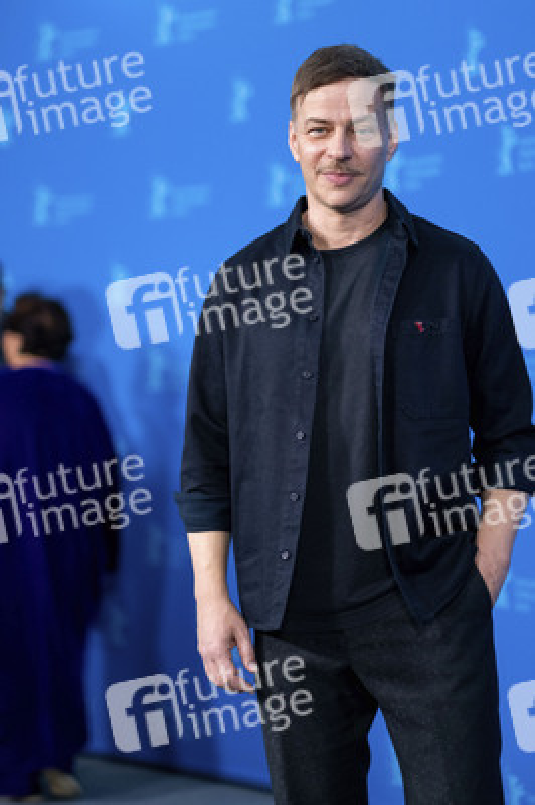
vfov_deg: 24.2
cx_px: 268
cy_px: 402
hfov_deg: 16.2
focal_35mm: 84
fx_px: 1876
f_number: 1.2
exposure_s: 1/1400
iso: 1600
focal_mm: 56
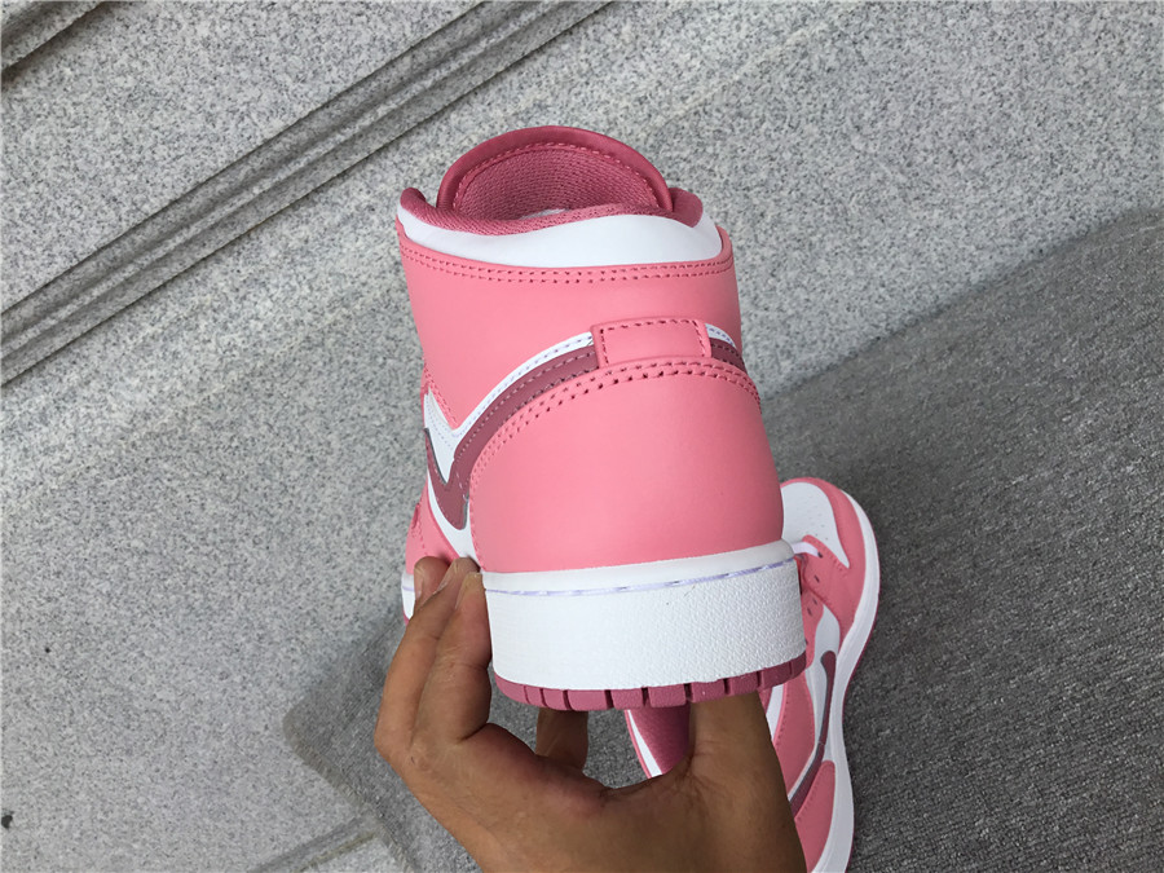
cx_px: 582
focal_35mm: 31
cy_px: 436
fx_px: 1042
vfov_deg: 45.4
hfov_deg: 58.4
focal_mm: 3.3
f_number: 2.4
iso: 25
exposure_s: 1/395
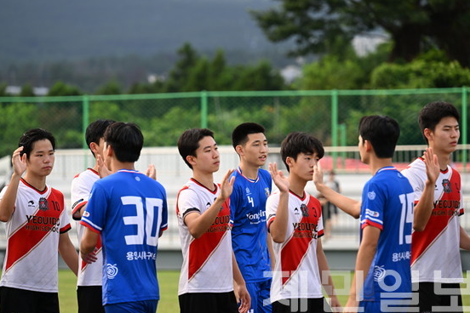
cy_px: 155
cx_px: 233
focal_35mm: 239
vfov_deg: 5.7
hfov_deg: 8.6
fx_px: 3120
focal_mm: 220
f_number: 5
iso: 400
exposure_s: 1/400
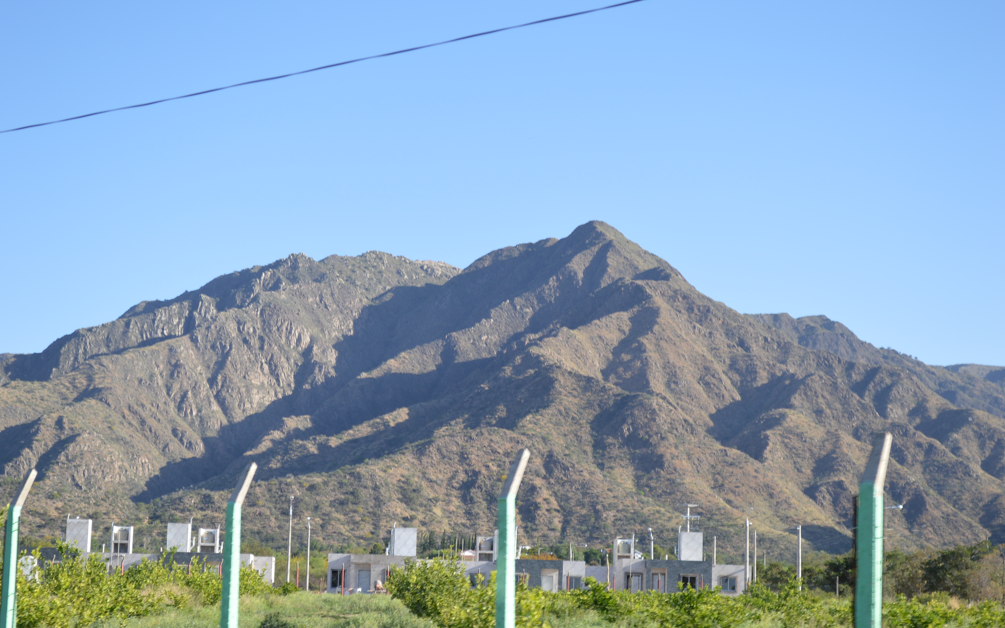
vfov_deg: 16.9
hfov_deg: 26.8
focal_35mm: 77
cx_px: 500
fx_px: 2109
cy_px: 327
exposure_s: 1/200
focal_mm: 50
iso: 100
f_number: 7.1
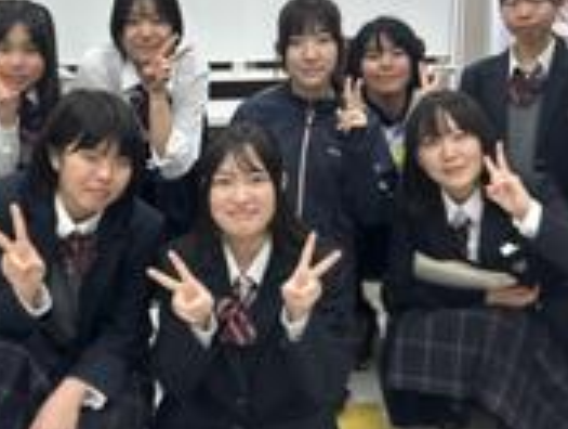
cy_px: 141
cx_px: 208
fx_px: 855
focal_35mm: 52
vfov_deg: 27.9
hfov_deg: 36.5
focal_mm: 5.7
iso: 80
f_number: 1.5
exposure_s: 1/60
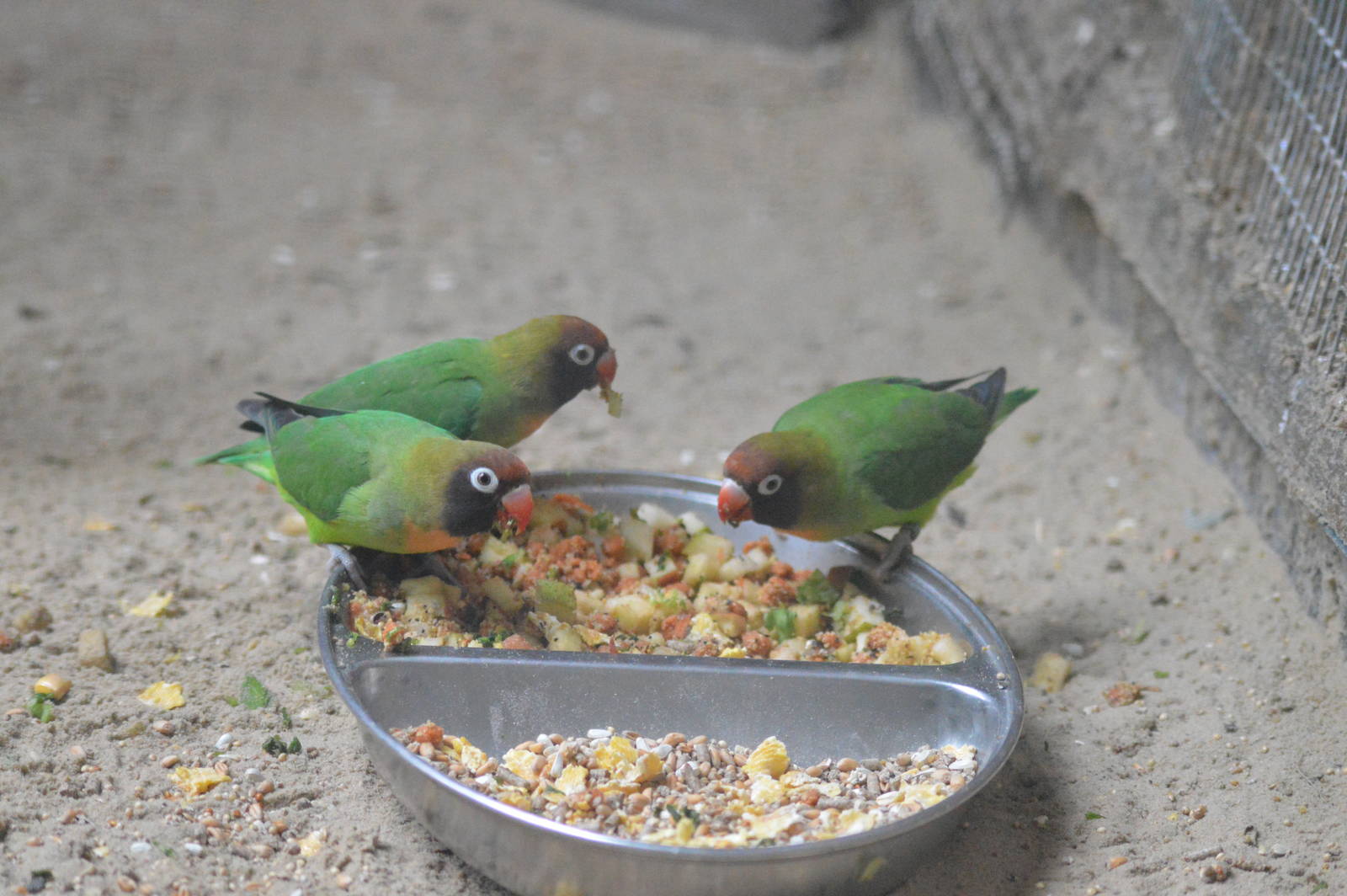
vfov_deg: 10.6
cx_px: 674
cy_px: 448
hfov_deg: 15.9
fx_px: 4823
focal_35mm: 129
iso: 6400
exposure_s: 1/800
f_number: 4
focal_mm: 86
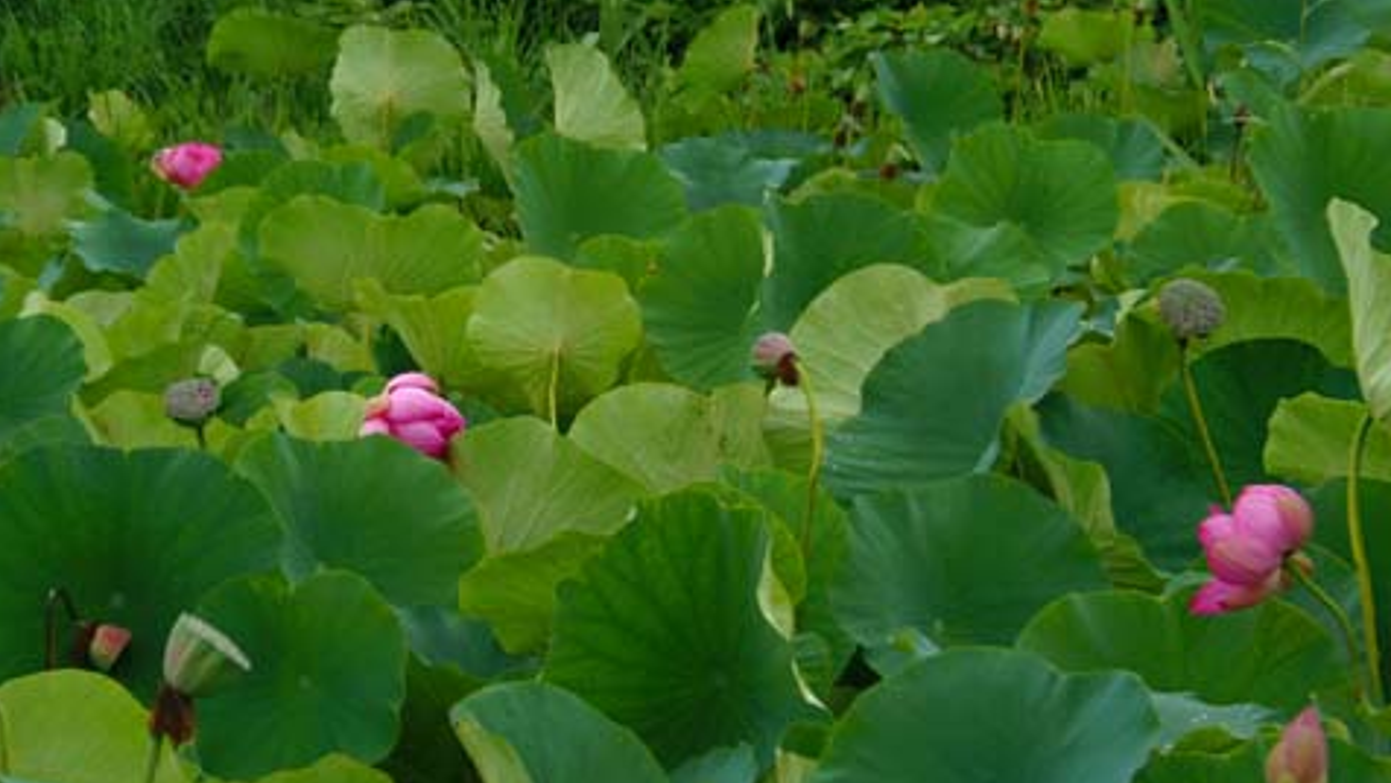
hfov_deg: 15.6
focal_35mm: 138
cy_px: 427
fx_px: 5091
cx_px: 658
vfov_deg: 8.8
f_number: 4.5
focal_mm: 21.4
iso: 64
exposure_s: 1/320
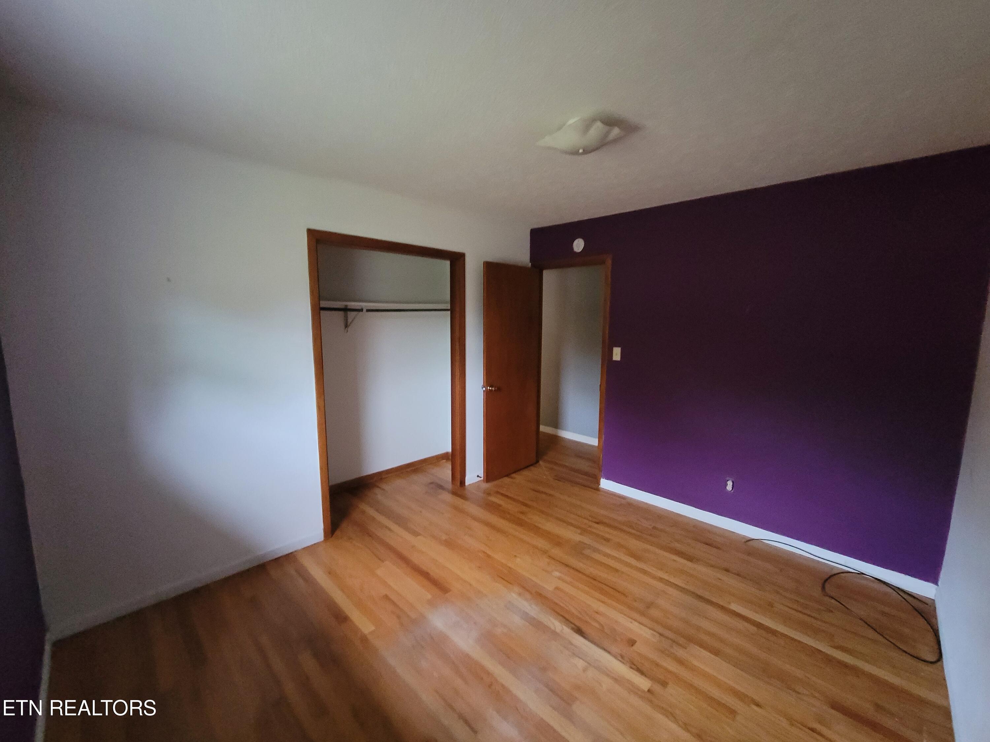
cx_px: 495
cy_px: 371
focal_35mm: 13
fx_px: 372
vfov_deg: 89.9
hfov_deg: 106.2
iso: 1250
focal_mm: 2.2
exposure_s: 1/24
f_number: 2.2
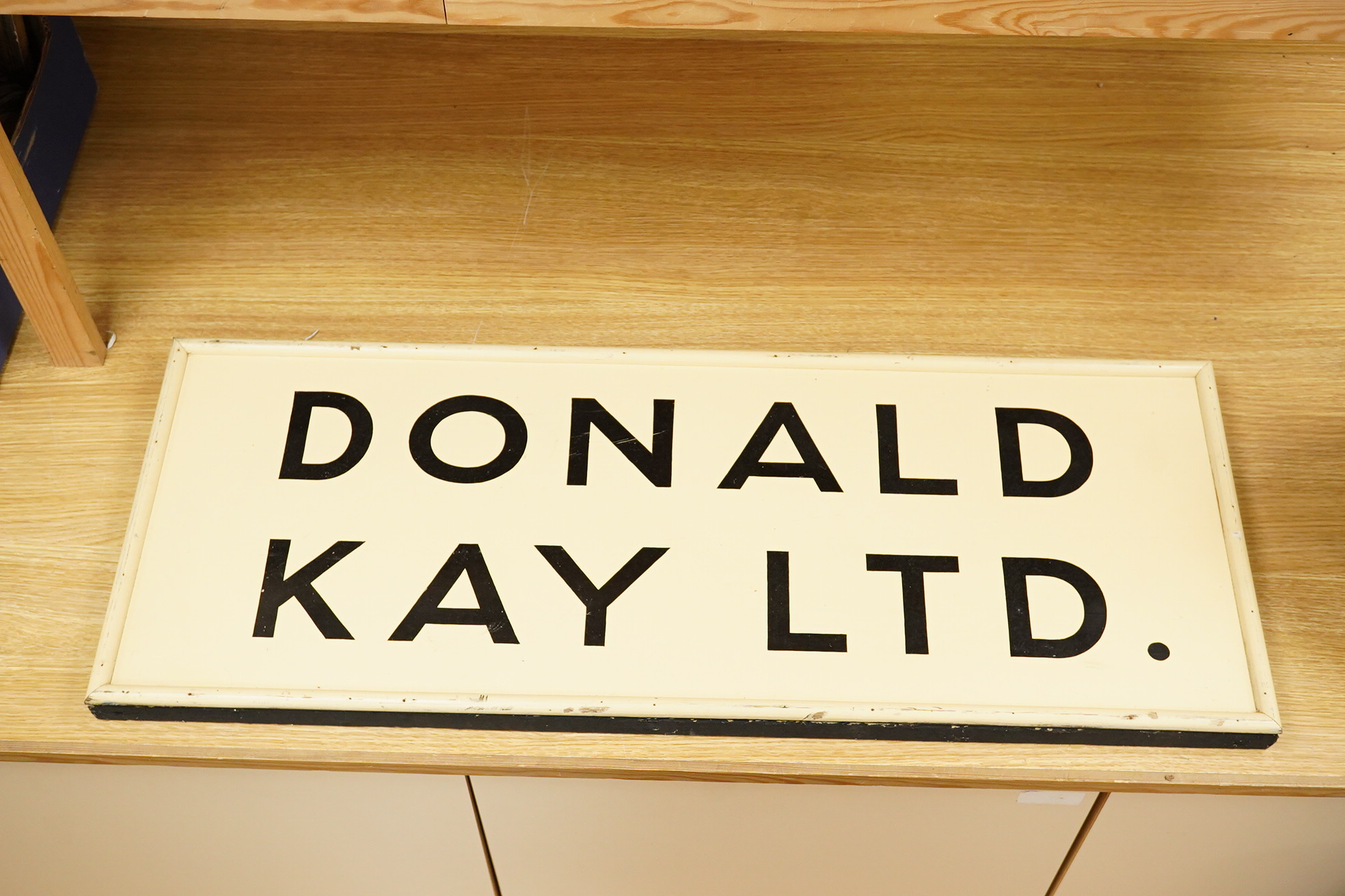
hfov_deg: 43.6
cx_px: 672
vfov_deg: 29.9
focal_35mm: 45
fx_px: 1681
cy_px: 448
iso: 2500
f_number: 8
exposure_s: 1/160
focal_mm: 30
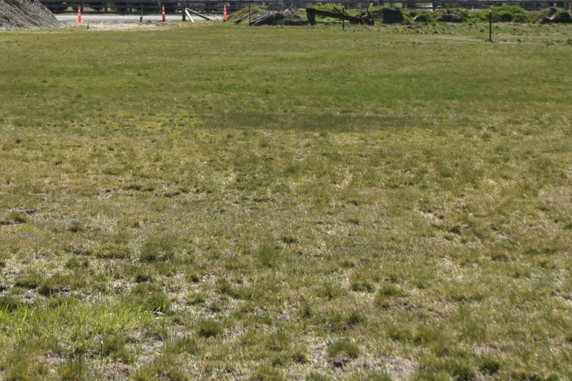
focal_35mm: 82
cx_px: 109
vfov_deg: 16.1
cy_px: -59
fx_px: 1303
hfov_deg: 24.3
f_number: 11
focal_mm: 20
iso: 200
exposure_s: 1/500
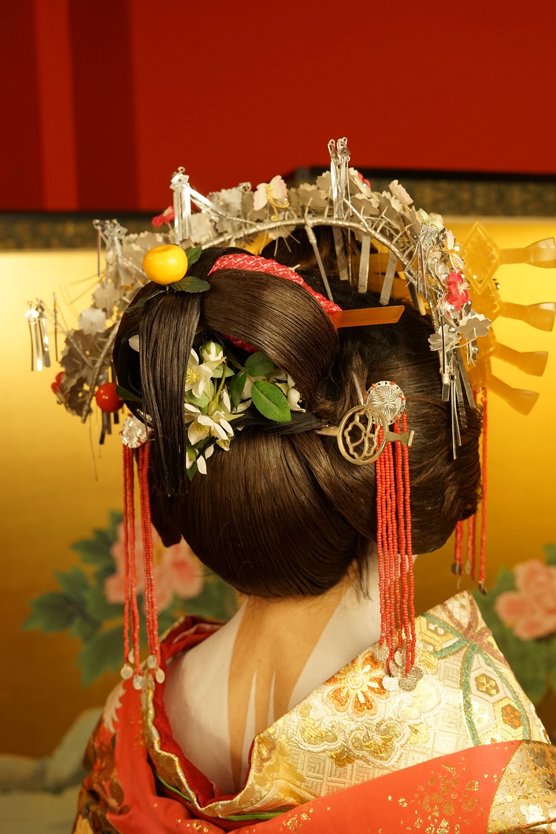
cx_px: 278
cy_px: 417
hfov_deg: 27.0
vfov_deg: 39.6
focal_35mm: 50
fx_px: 1158
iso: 1000
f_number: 5.6
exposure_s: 1/80
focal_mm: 50
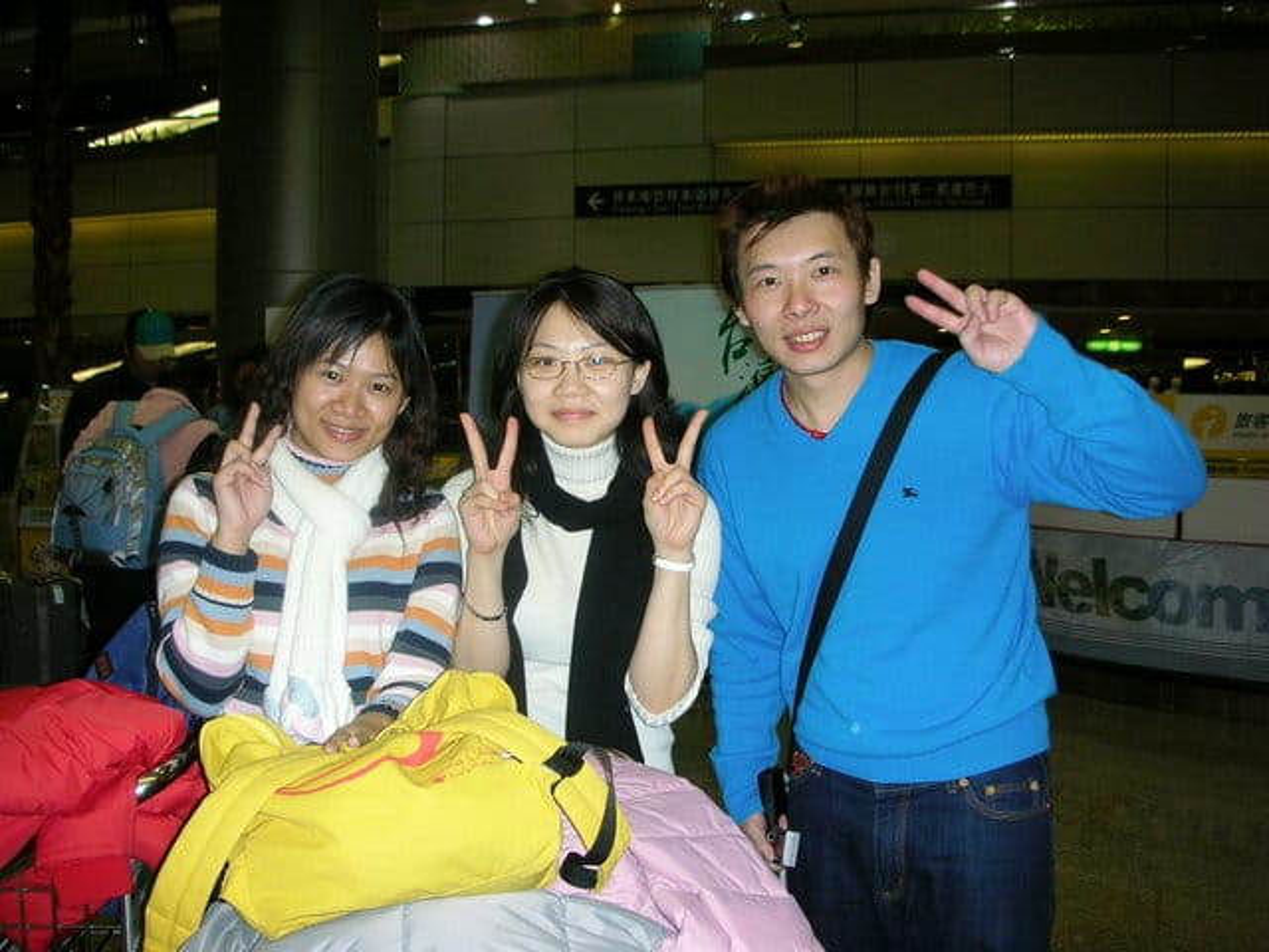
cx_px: 634
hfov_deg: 52.6
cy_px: 476
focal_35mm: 35
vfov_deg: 40.7
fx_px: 1283
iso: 74
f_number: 3
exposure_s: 1/60.1
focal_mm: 5.8
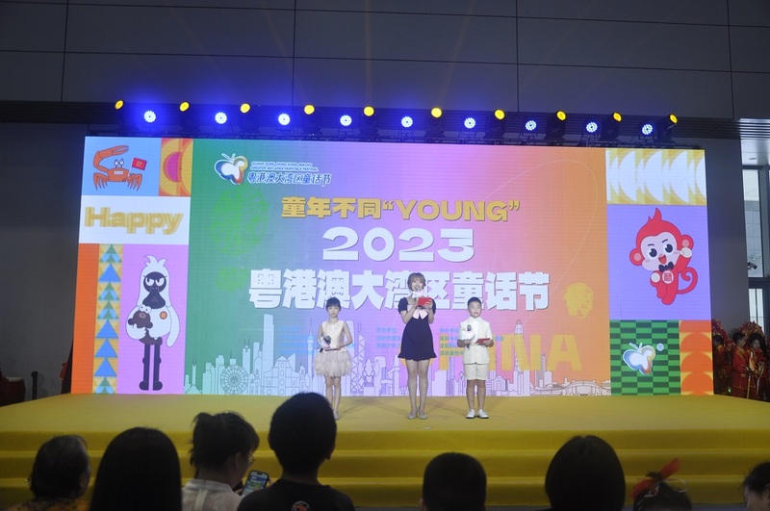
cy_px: 256
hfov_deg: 53.2
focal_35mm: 36
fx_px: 769
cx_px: 385
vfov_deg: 36.8
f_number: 4.5
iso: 400
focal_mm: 24
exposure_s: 1/80
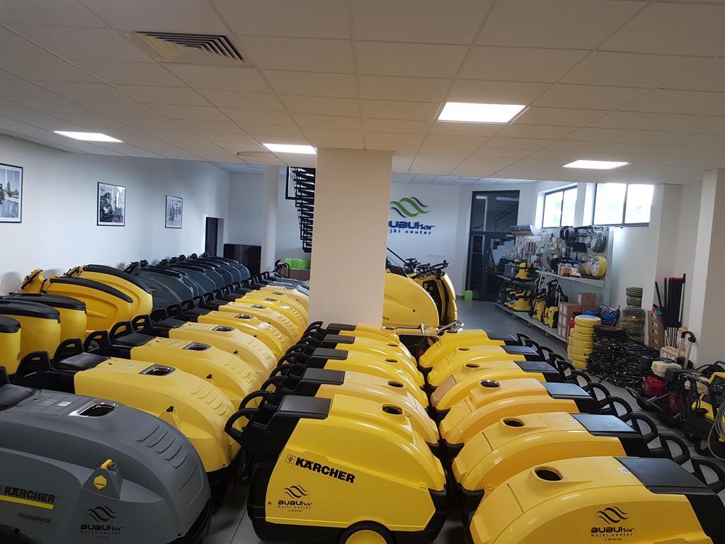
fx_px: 545
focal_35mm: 26
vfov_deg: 53.1
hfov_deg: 67.3
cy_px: 272
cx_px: 362
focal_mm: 4.3
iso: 80
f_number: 1.7
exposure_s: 1/50
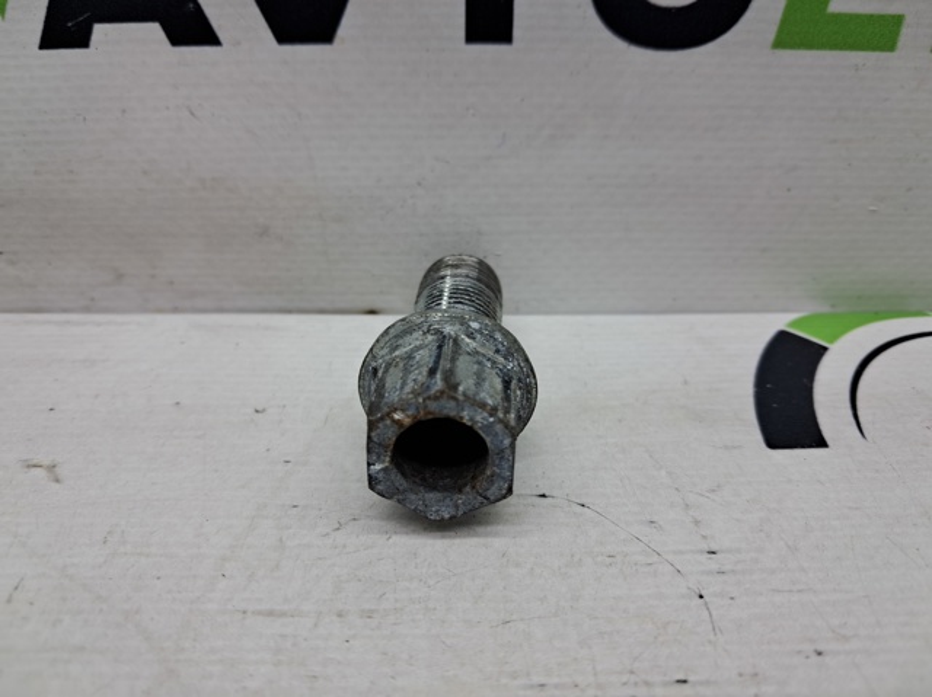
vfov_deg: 51.3
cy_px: 348
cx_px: 466
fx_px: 726
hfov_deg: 65.4
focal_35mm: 27
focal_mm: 4
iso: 50
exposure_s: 1/100
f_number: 1.8
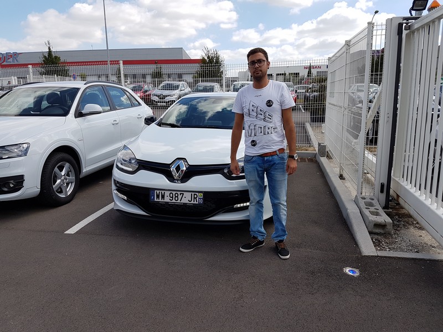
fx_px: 333
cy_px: 166
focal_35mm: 26
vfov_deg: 53.1
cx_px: 222
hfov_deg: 67.3
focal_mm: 4.2
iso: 40
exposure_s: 1/1520
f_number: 1.7
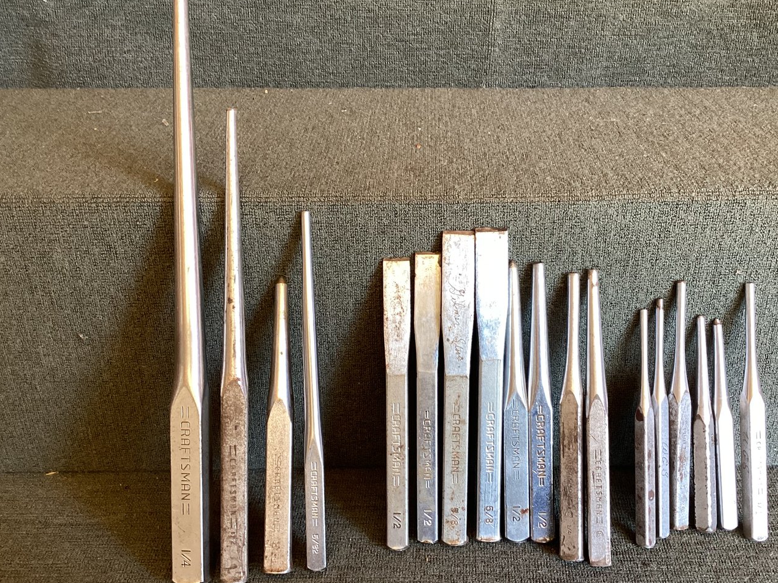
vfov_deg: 38.6
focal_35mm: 37
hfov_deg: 50.0
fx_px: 832
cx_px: 438
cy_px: 312
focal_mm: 3.3
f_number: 2.4
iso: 125
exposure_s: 1/60
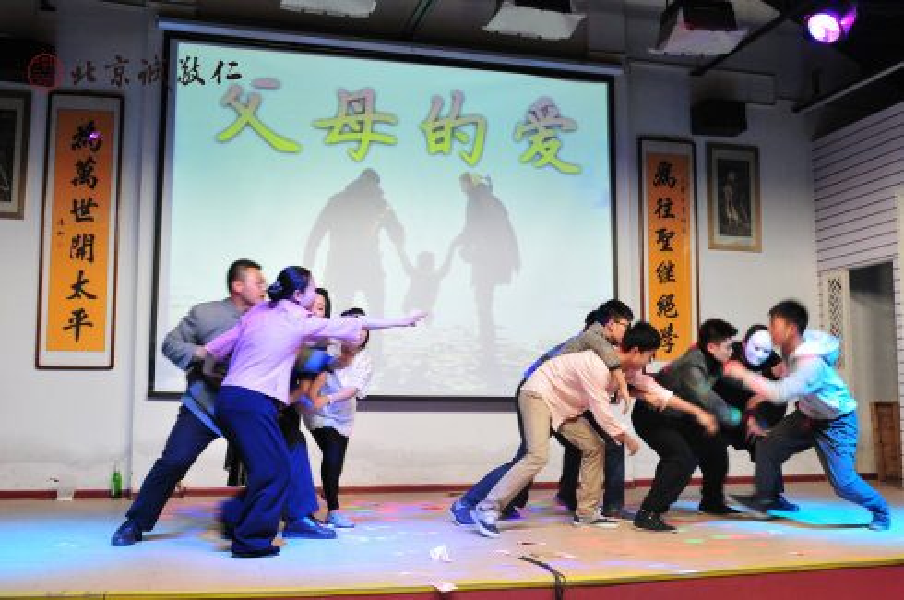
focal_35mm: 36
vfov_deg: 36.8
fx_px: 903
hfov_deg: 53.2
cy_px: 300
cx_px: 452
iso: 640
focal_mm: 24
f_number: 3.2
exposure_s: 1/40
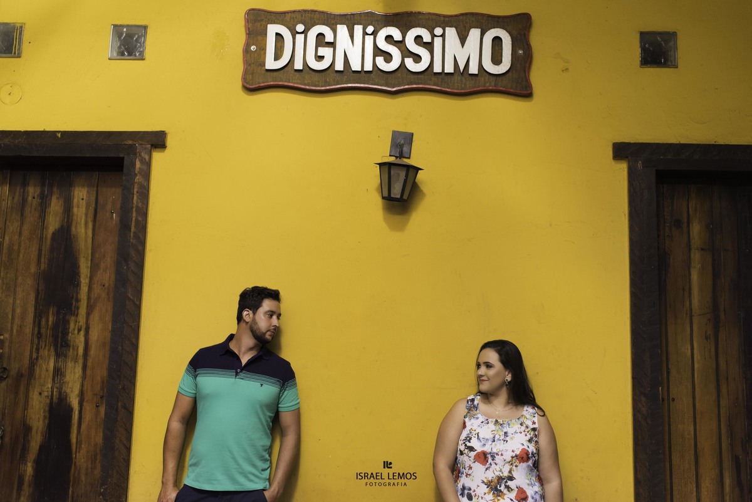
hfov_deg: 54.4
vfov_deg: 37.9
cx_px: 376
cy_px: 251
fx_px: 731
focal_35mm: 35
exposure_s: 1/100
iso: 2000
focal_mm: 35
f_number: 2.5
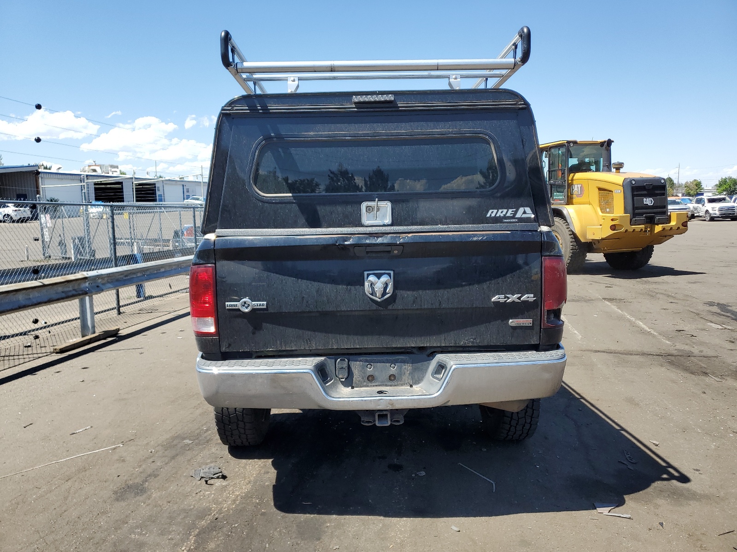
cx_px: 368
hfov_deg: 67.3
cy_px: 276
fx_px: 554
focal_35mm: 26
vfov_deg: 53.1
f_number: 1.5
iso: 50
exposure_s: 1/2000
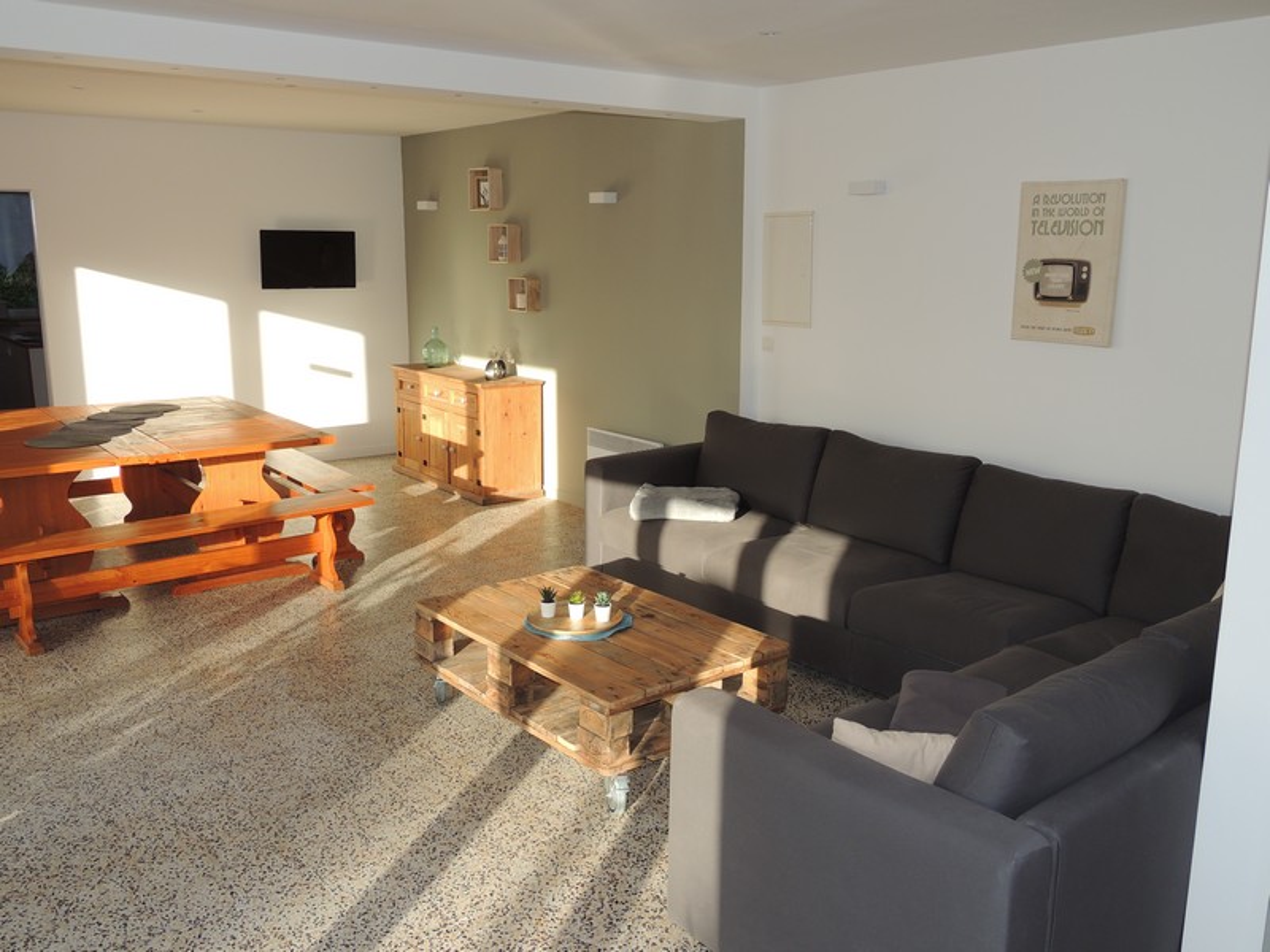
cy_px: 476
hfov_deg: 60.0
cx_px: 635
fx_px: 1101
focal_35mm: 30
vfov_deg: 46.8
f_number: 3.1
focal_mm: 5.3
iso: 100
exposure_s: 1/320
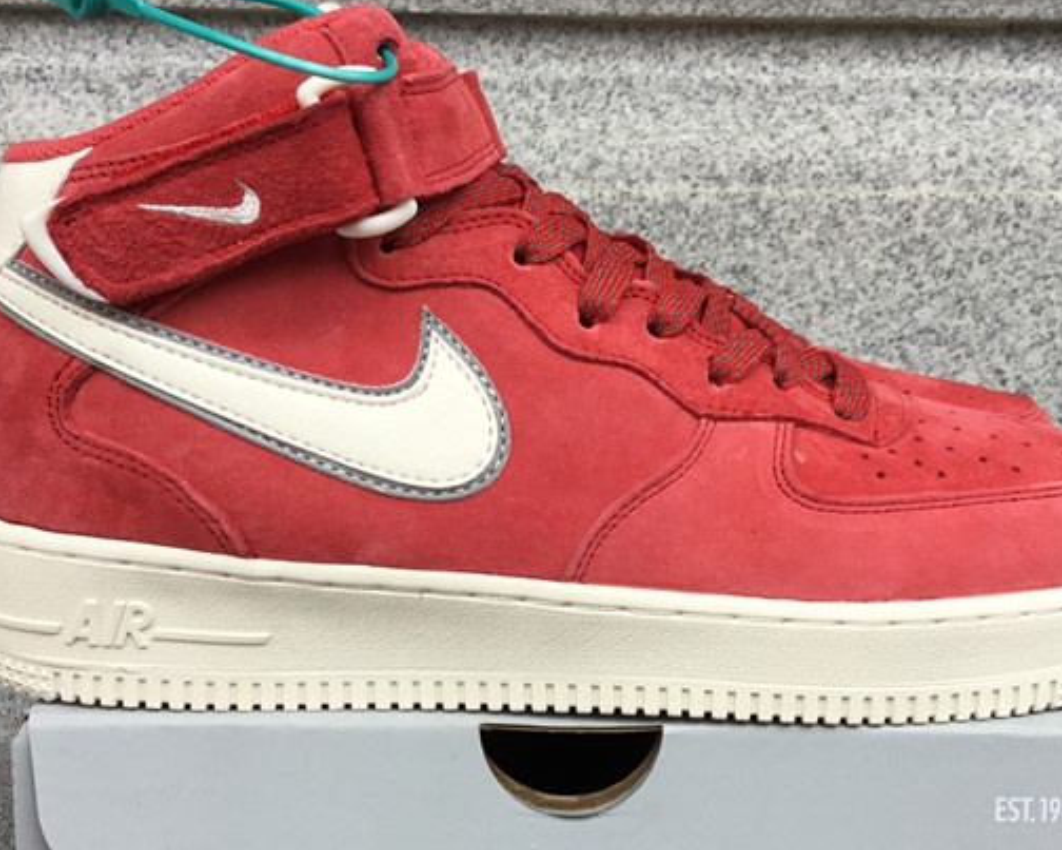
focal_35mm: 54
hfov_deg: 34.7
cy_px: 518
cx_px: 569
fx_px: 1697
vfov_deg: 28.0
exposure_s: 1/107
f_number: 2.4
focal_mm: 3.3
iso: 25
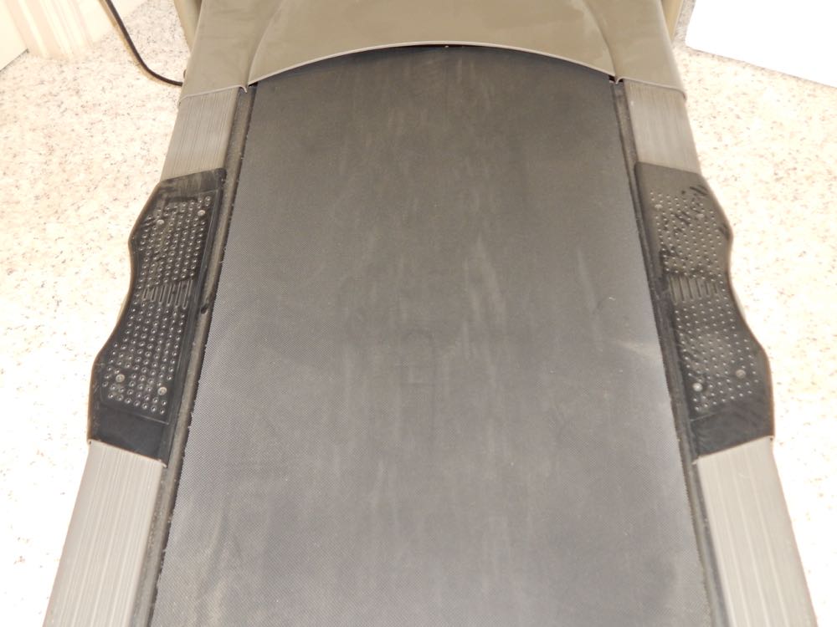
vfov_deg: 40.7
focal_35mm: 35
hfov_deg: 52.6
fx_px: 846
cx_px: 418
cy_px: 314
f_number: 3.3
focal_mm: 6.1
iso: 200
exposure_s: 1/30
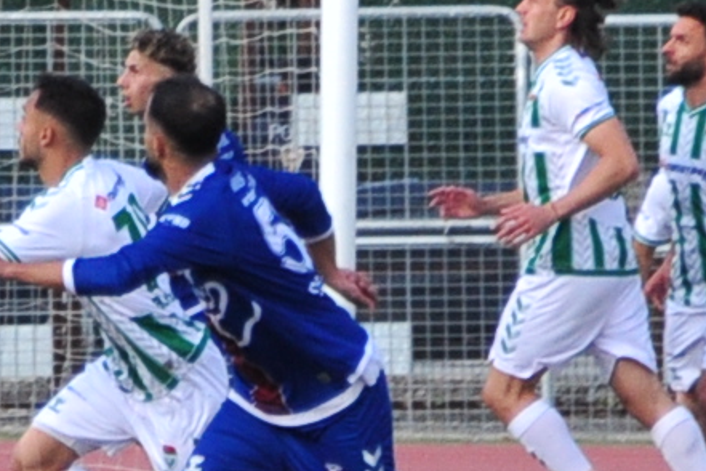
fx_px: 31055
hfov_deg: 1.3
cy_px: -360
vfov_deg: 0.9
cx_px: -735
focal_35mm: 1584
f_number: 6
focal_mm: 145
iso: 400
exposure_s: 1/1000
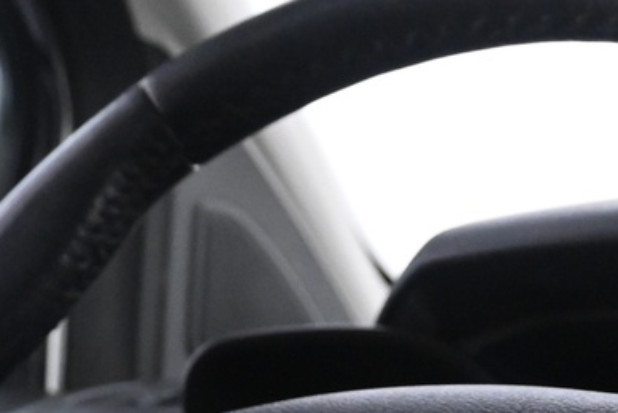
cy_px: 577
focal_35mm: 131
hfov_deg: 15.6
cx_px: 432
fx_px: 2252
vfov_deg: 10.2
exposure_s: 1/30
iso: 2500
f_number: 4
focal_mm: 21
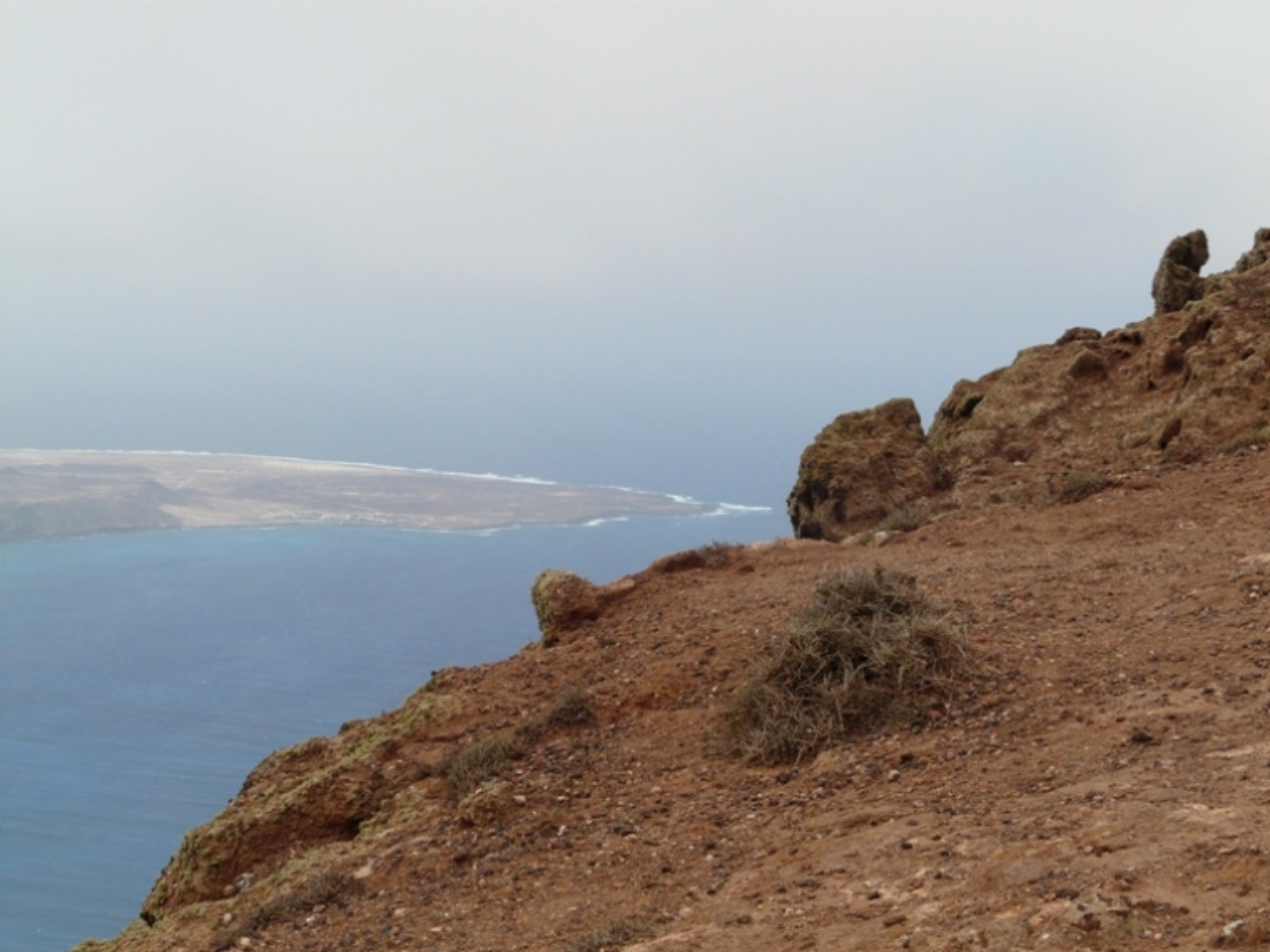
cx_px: 635
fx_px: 2752
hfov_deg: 26.0
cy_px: 476
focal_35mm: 75
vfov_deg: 19.6
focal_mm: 12.3
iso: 100
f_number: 5.6
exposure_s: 1/500
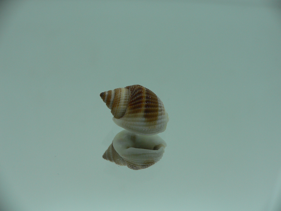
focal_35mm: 35
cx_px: 140
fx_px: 284
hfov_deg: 52.6
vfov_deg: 40.7
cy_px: 106
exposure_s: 1/80
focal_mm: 4.6
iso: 80
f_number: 2.8
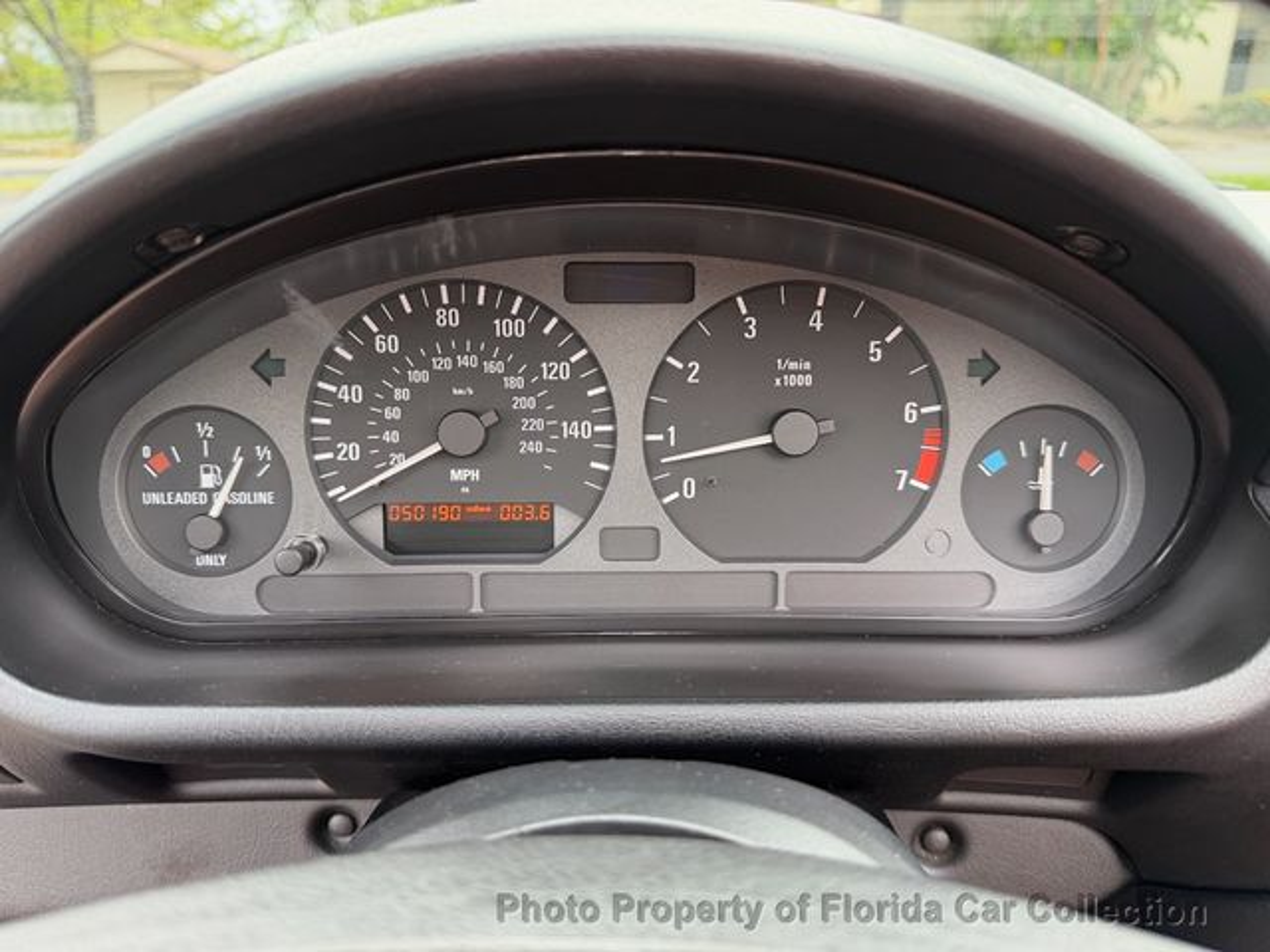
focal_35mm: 24
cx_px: 635
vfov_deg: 56.8
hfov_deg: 71.6
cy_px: 476
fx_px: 881
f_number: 1.78
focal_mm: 6.76
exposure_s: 1/217
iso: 160
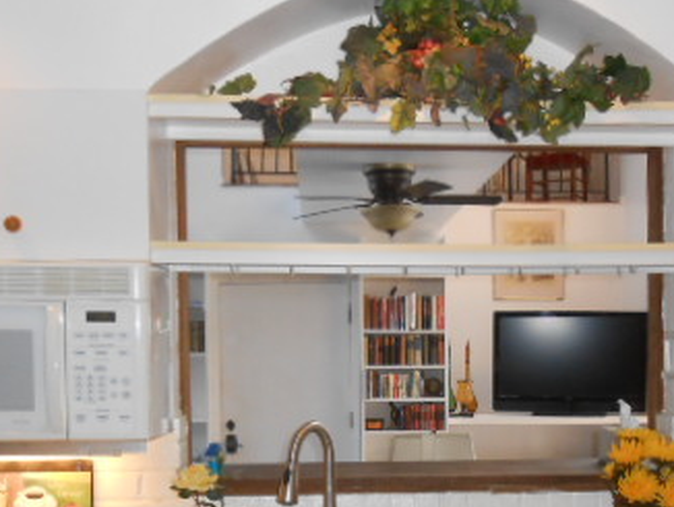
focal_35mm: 51
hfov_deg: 37.3
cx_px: 407
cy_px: 412
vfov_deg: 28.0
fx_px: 994
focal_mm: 4.6
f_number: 3.5
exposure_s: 1/25
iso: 250
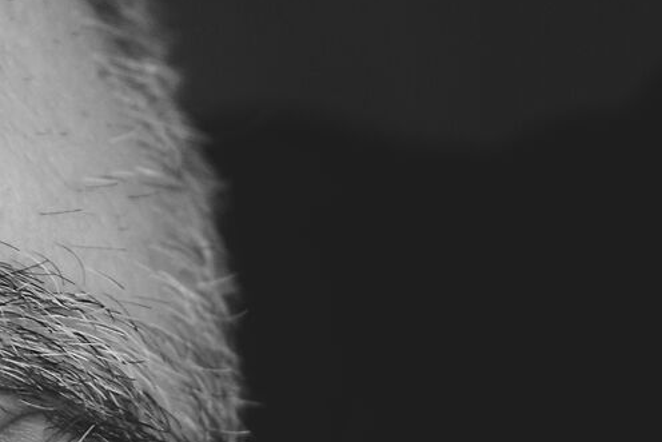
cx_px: -171
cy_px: 67
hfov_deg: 8.4
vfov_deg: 5.7
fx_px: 4451
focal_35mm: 242
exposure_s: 1/160
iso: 640
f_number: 1.4
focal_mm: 33
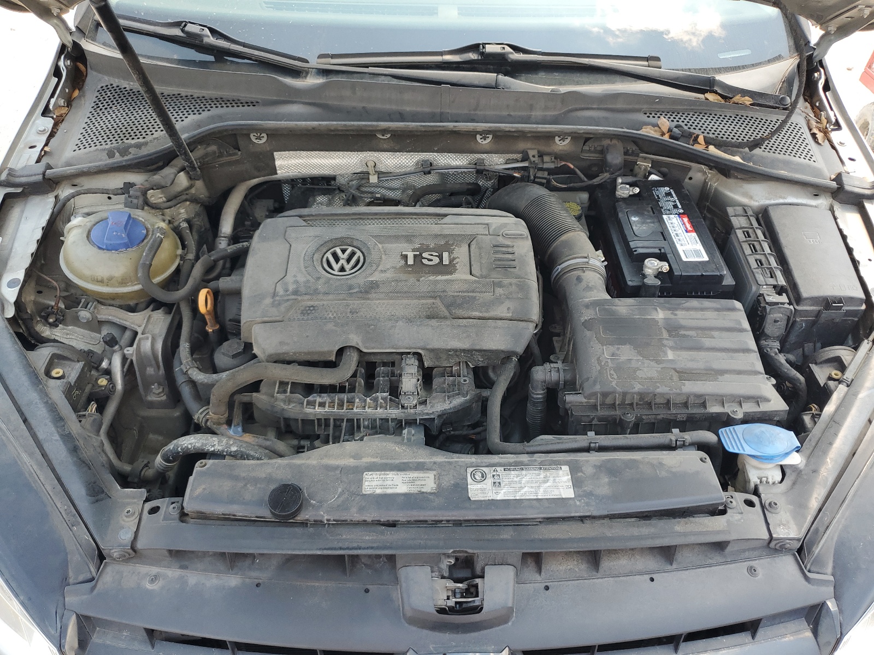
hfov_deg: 67.3
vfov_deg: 53.1
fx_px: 656
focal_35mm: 26
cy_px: 328
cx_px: 437
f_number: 1.5
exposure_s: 1/278
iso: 50
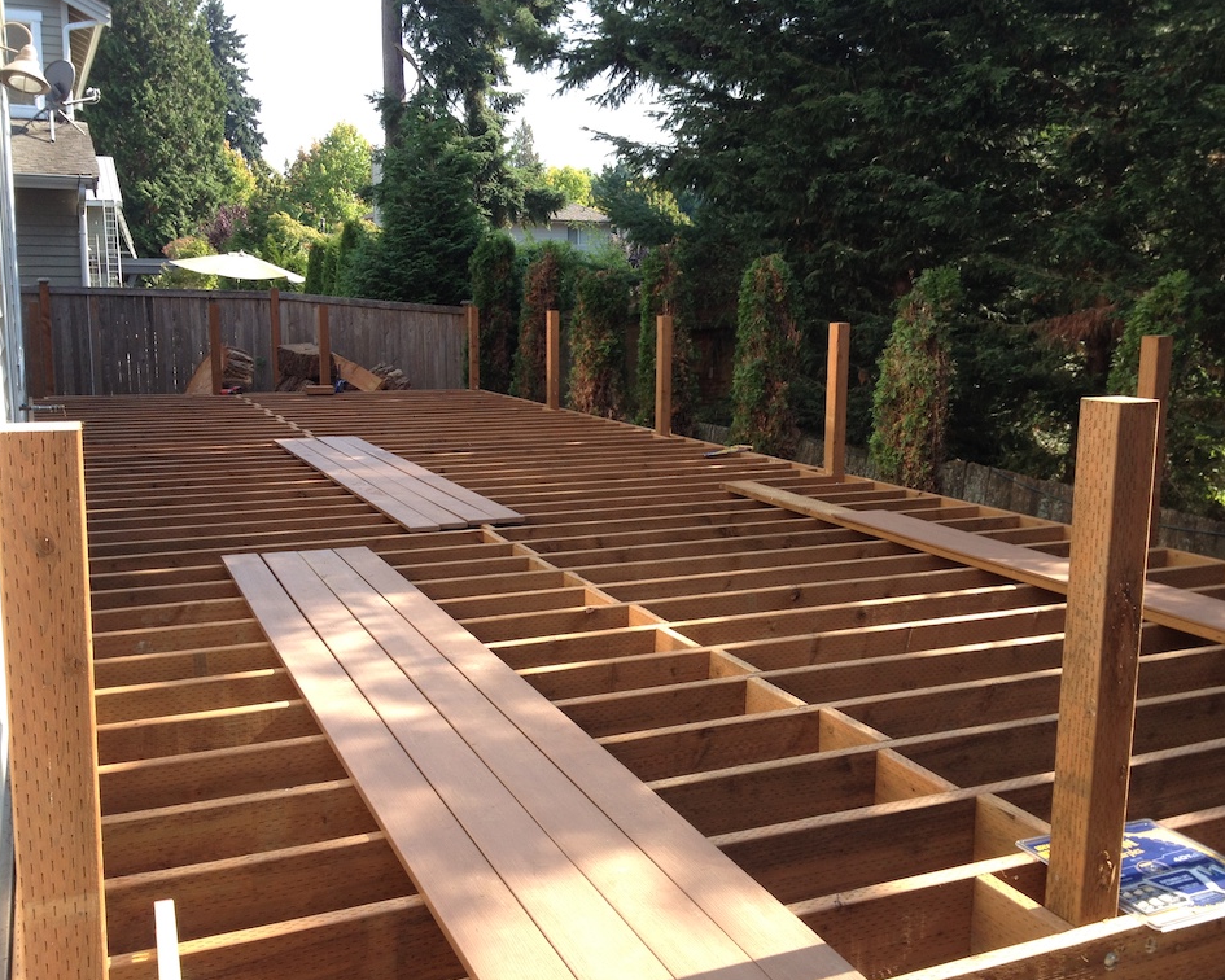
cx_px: 639
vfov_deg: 40.1
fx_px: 1341
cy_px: 486
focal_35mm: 37
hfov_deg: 49.1
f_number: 2.4
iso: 64
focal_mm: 4.28
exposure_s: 1/272
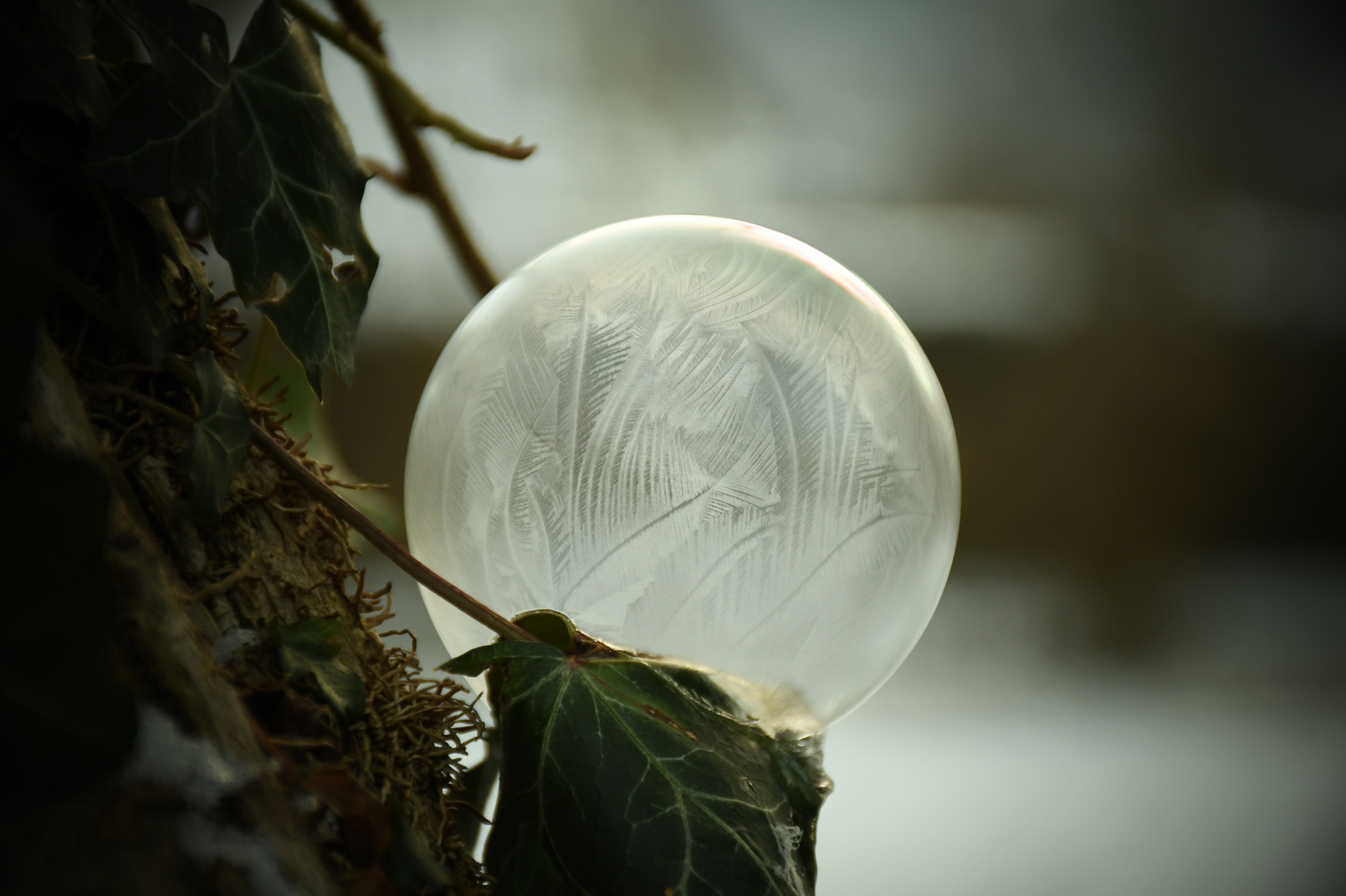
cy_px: 448
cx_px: 677
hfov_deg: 14.4
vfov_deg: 9.6
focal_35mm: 143
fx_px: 5345
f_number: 5.3
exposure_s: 1/200
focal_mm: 95
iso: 800
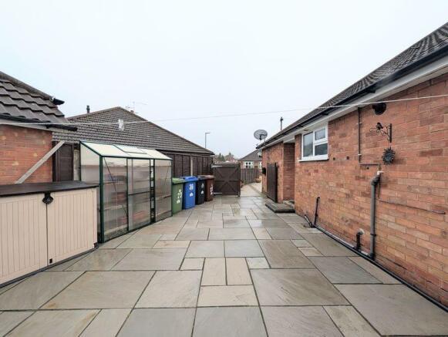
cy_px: 168
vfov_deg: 94.6
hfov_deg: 110.5
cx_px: 224
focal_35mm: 12
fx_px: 155
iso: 91
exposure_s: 1/501
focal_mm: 2.02
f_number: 1.7
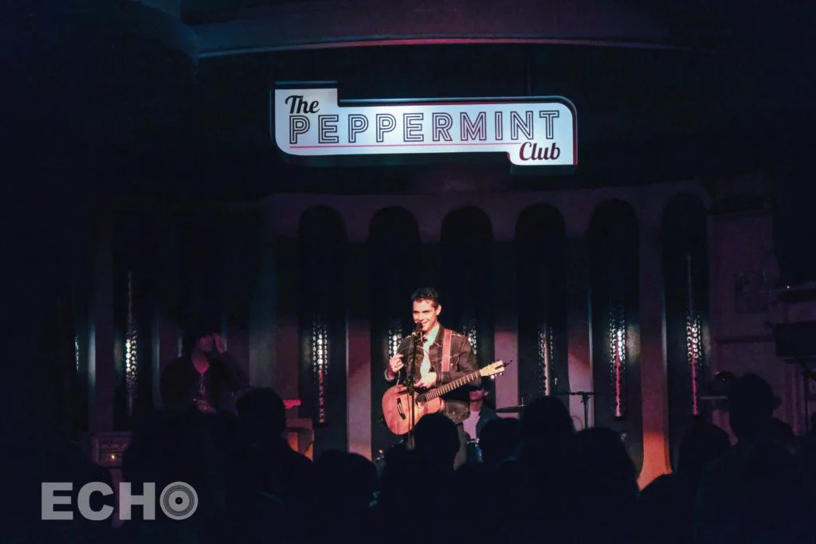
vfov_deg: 16.5
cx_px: 408
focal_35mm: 83
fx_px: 1881
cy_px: 272
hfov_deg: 24.5
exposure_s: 1/1250
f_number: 2.8
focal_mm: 55
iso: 8000
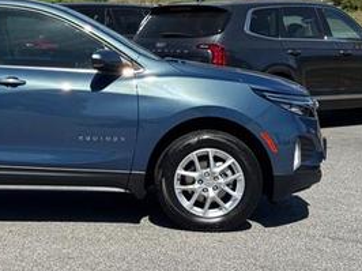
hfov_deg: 21.0
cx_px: 23
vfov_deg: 16.2
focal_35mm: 91
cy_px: 91
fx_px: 951
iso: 64
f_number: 1.78
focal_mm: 6.76
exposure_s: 1/4608
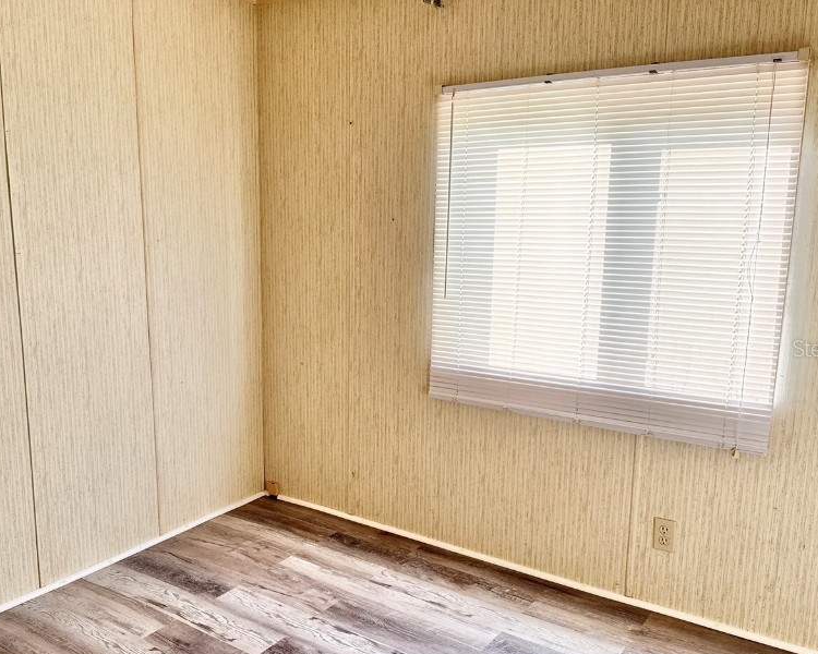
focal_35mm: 32
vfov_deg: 45.8
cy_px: 348
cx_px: 337
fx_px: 775
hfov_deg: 55.3
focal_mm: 6.76
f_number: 1.78
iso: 100
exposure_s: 1/247
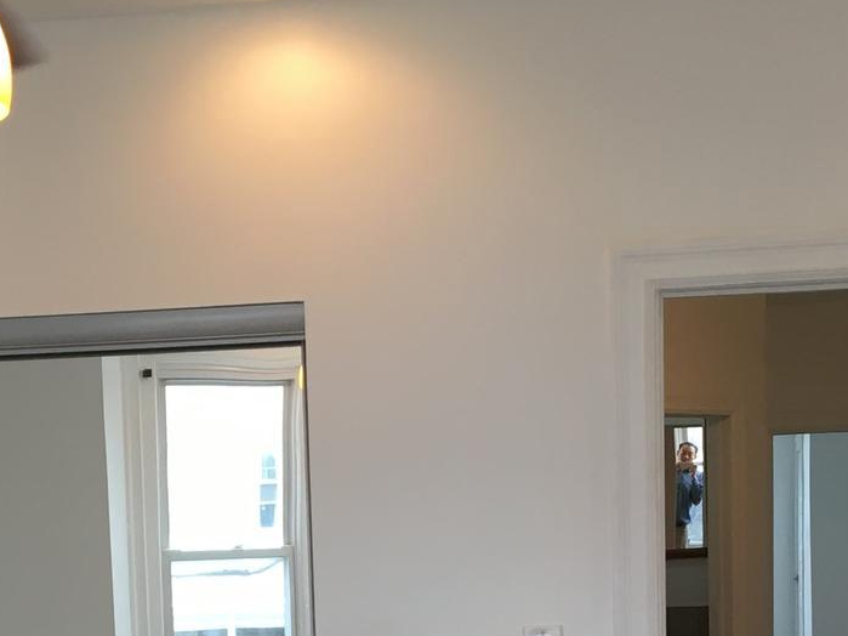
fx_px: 2082
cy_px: 770
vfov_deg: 16.6
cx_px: 273
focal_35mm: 85
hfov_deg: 22.9
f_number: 2.2
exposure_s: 1/40
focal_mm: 4.15
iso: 25
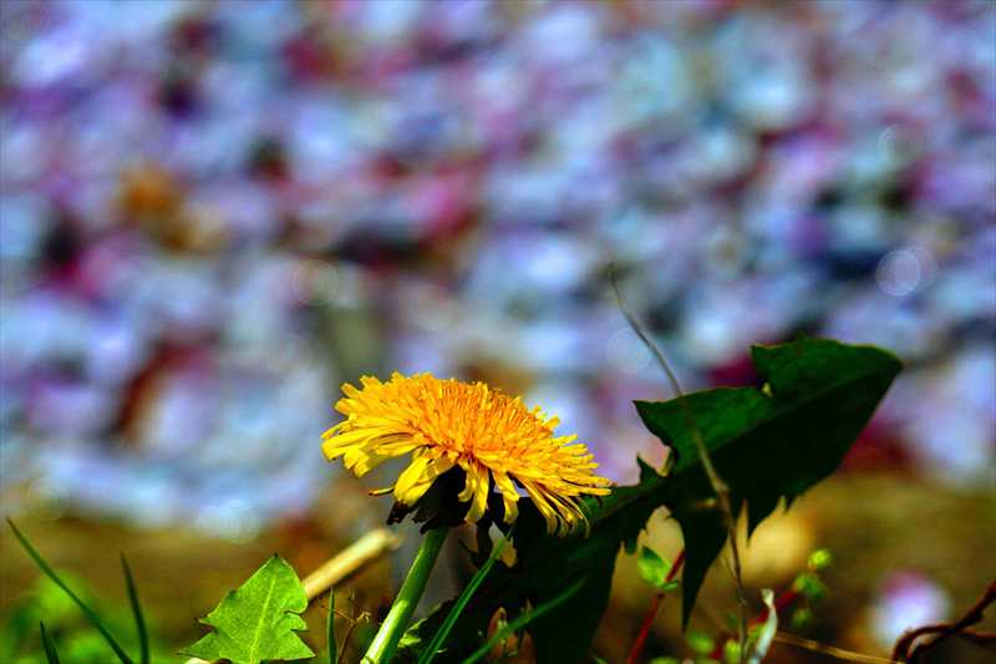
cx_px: 498
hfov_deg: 5.7
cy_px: 332
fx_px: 9957
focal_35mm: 360
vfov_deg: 3.8
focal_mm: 240
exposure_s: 1/400
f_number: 6.3
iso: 160
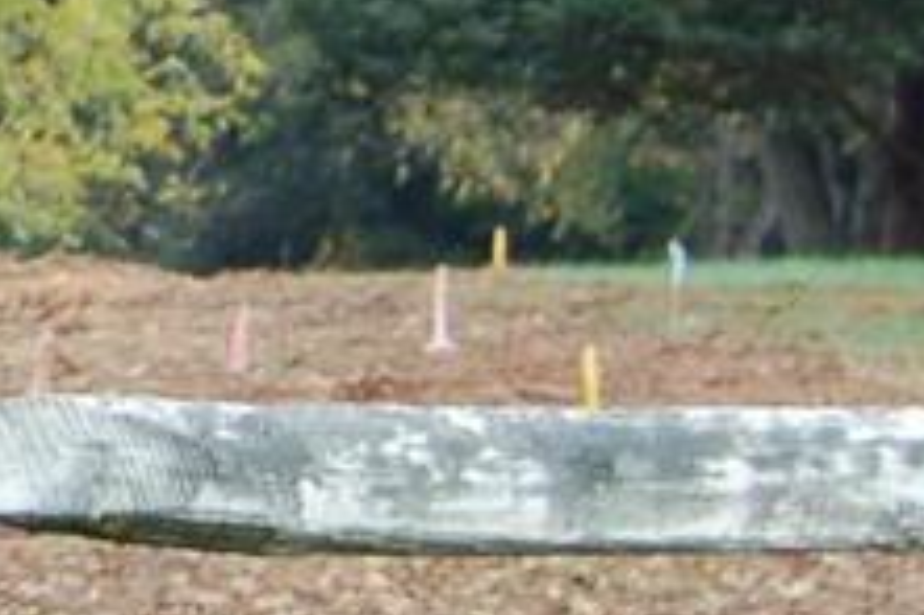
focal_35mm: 342
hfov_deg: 5.7
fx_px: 8778
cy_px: -107
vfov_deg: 4.0
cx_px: -1781
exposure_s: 1/125
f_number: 5.6
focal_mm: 35
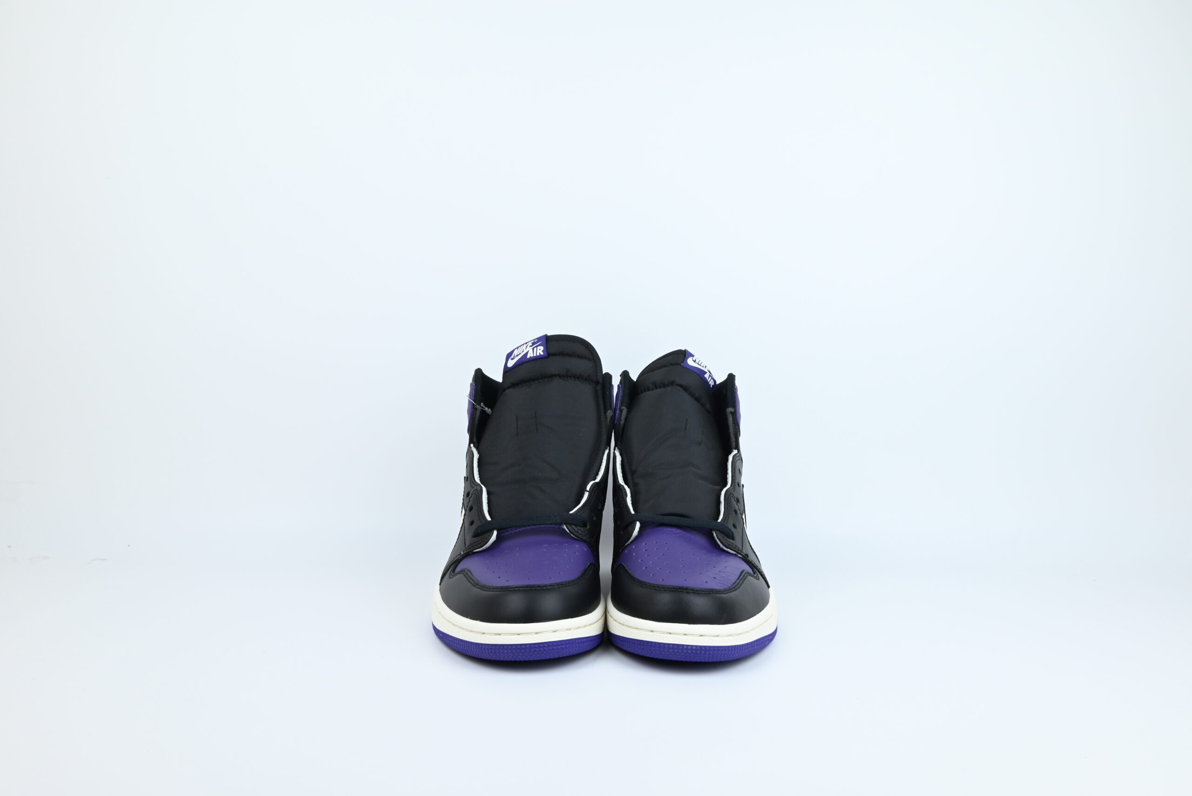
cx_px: 596
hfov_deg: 63.6
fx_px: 961
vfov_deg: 45.0
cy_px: 398
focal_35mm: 29
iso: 800
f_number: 18
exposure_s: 1/125
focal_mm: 29
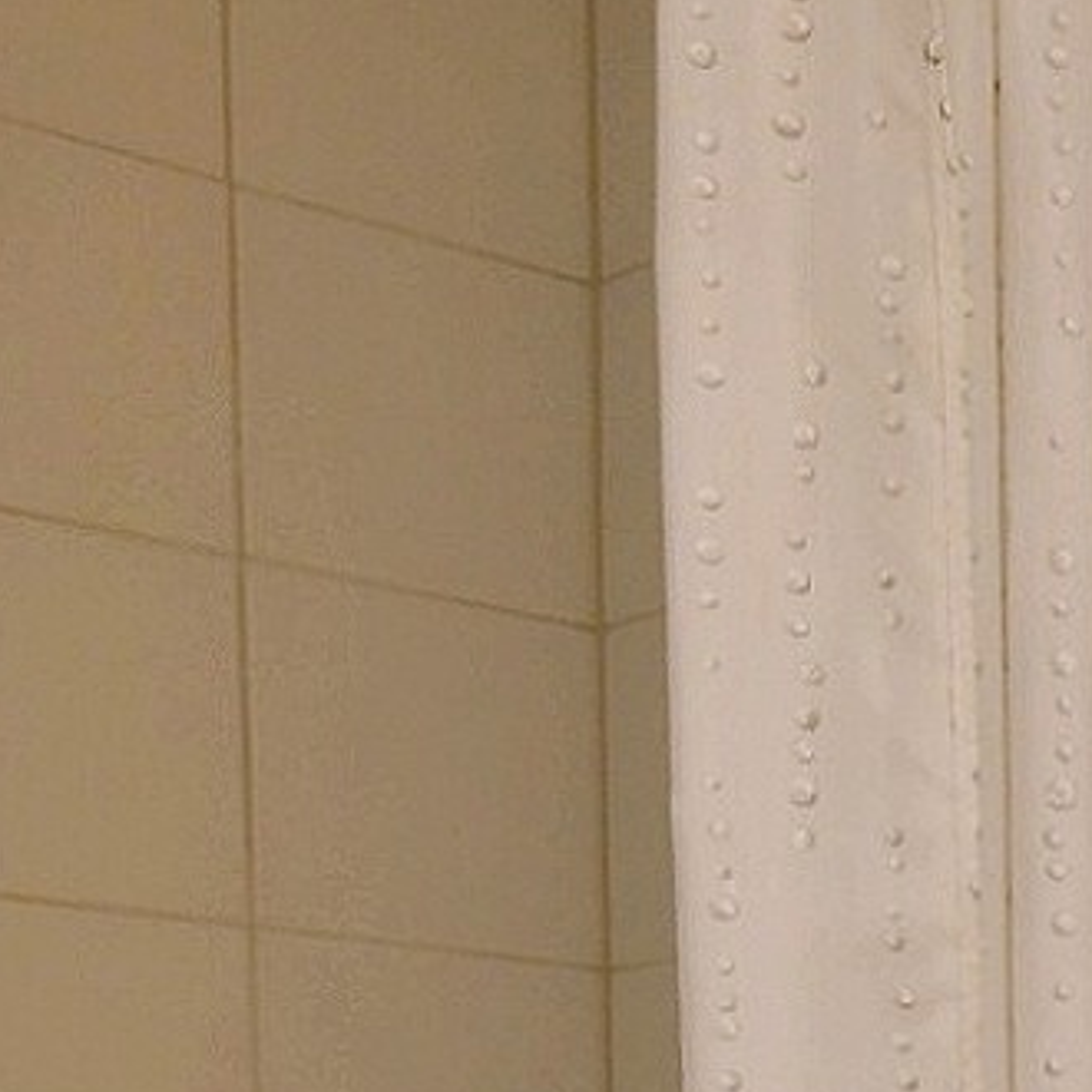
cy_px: 1597
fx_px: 2820
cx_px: 2323
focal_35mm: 79
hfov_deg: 15.9
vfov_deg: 19.4
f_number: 9
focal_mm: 10
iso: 400
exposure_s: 1/2
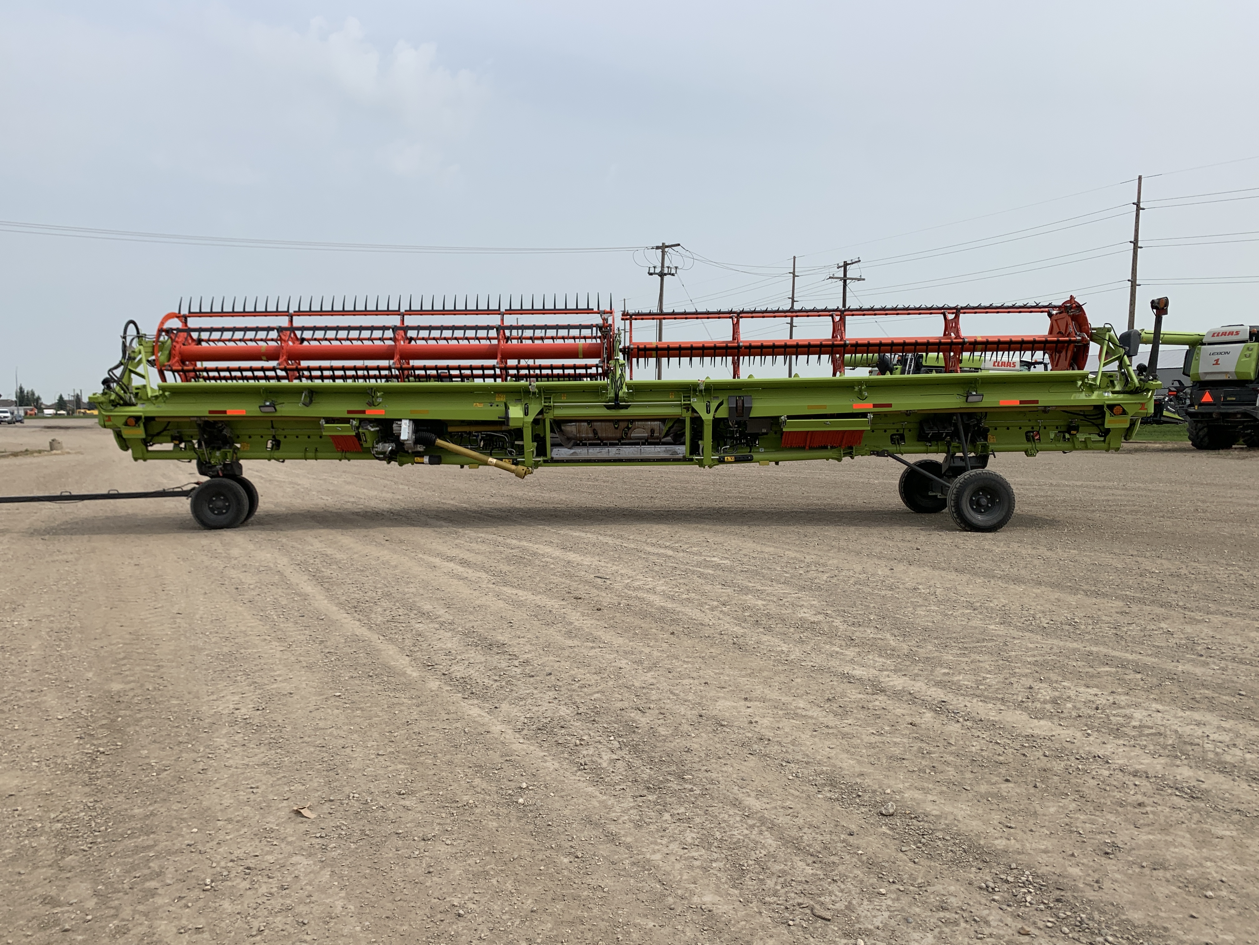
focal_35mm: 26
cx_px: 630
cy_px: 472
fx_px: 946
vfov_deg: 53.1
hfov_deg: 67.3
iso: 25
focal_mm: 4.25
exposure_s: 1/3521
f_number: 1.8
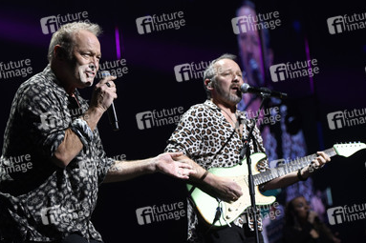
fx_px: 1016
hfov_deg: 20.4
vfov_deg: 13.7
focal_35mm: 100
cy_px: 142
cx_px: 173
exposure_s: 1/640
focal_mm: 85
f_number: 4
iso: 1250
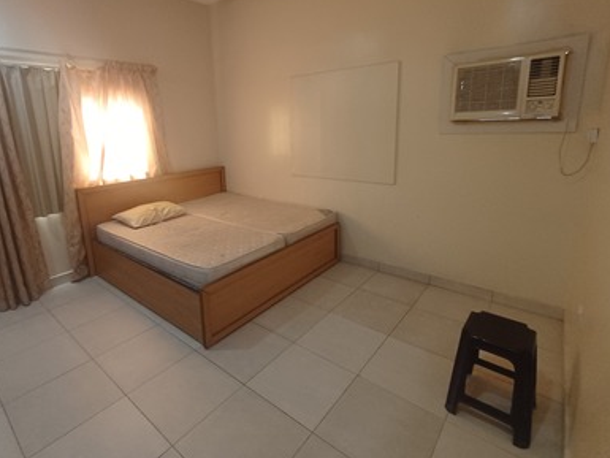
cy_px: 200
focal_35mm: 19
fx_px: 335
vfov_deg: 68.4
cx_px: 276
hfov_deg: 84.4
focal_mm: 1.64
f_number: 2.2
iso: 320
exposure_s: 1/25
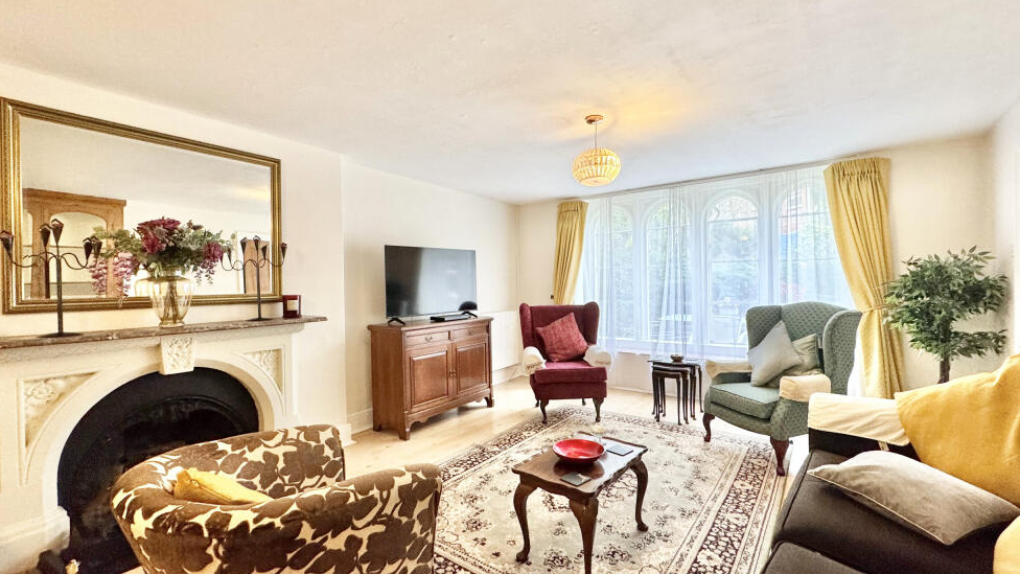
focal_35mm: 16
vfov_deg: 67.1
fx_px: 433
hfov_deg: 99.4
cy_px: 288
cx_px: 507
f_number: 2.2
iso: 250
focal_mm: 2.22
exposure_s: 1/100
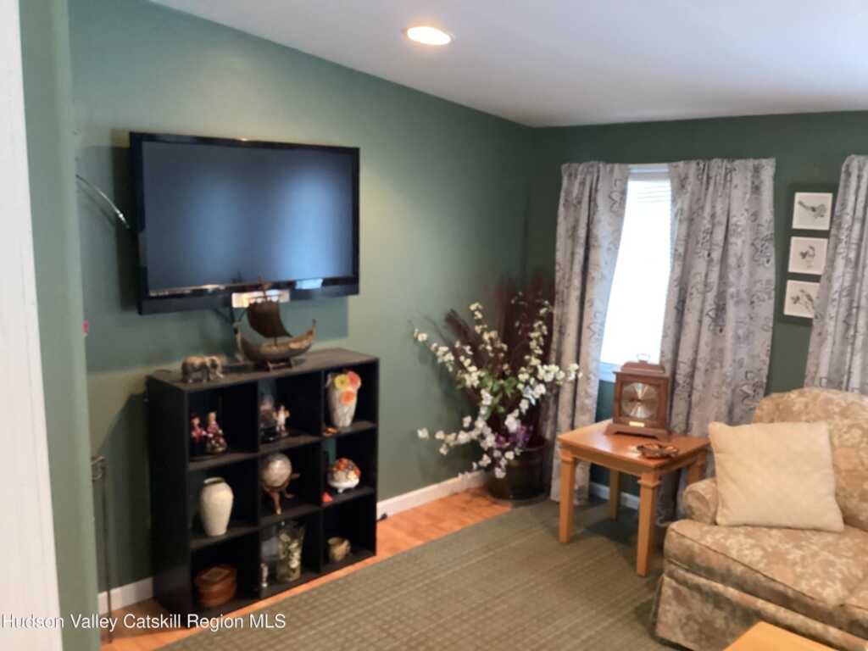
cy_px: 326
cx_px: 434
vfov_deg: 45.4
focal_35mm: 31
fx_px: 777
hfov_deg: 58.4
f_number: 2.4
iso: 640
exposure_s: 1/30
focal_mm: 3.3
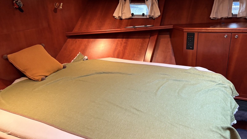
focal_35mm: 29
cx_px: 125
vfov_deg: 40.2
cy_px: 68
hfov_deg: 66.1
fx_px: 190
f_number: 1.6
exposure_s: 1/60
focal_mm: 5.96
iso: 500
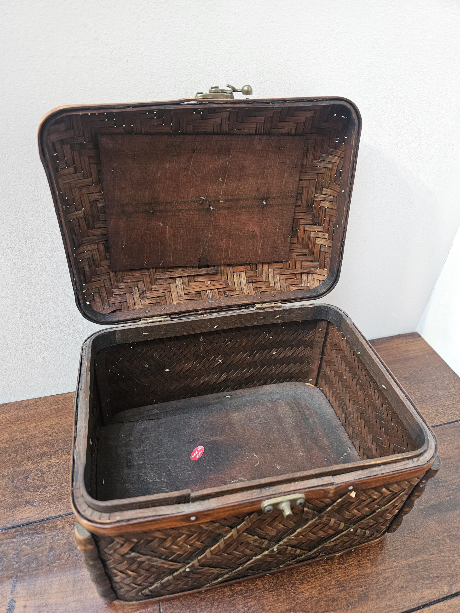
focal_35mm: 23
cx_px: 230
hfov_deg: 58.9
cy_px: 306
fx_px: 408
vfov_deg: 73.9
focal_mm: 6.3
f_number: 1.7
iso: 500
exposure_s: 1/40
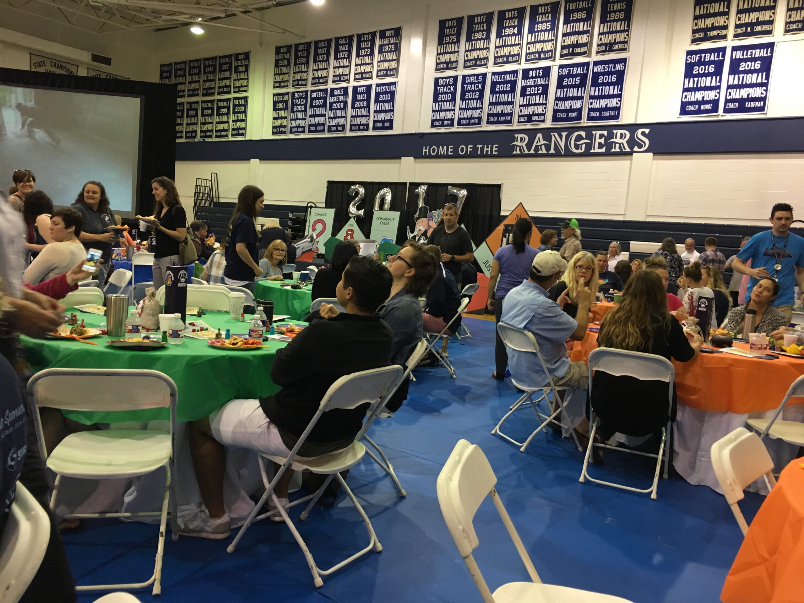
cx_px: 402
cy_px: 302
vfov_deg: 48.2
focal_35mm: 29
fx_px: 674
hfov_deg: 61.7
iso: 100
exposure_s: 1/30
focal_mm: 4.15
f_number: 2.2
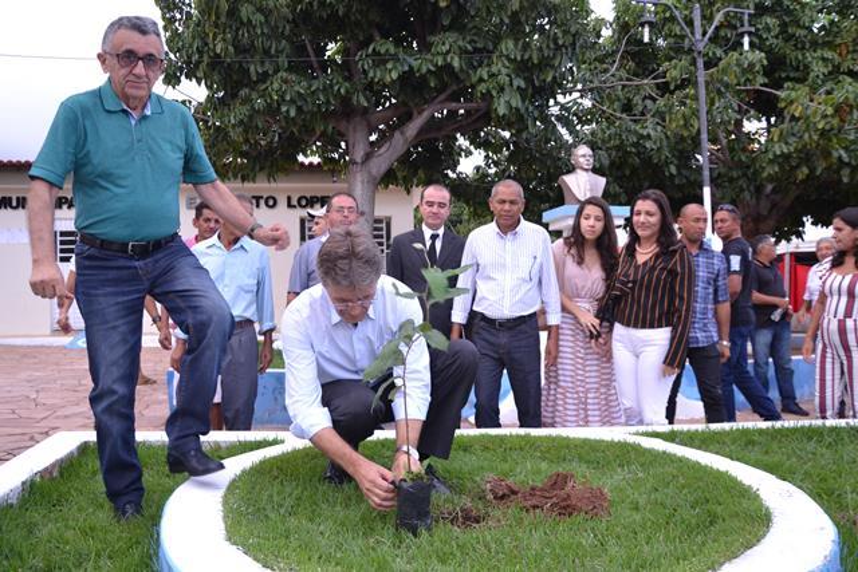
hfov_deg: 67.4
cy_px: 286
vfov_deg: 48.0
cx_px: 429
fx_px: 644
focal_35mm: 27
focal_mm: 18
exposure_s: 1/80
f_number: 4.5
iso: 400
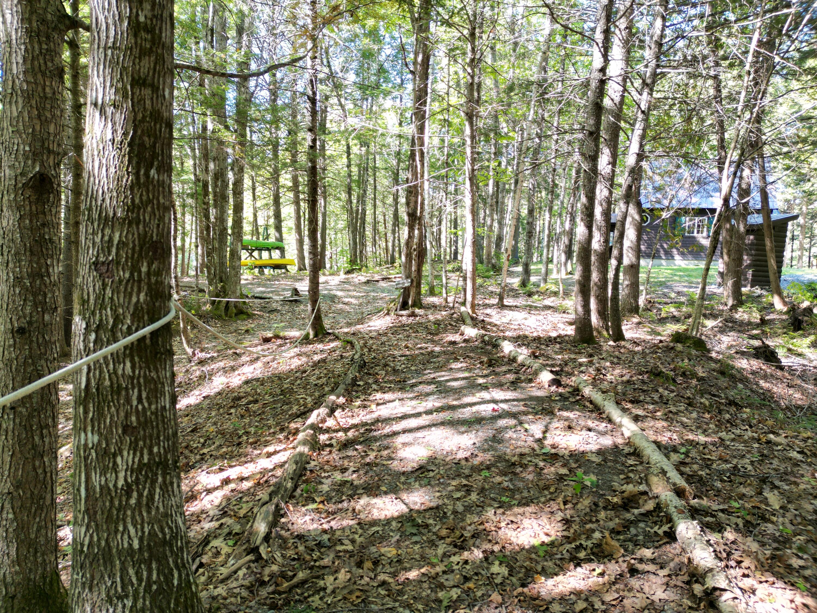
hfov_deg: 71.6
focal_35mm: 24
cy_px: 306
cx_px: 408
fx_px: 566
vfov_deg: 56.8
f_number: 1.7
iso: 100
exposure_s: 1/50
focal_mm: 6.72
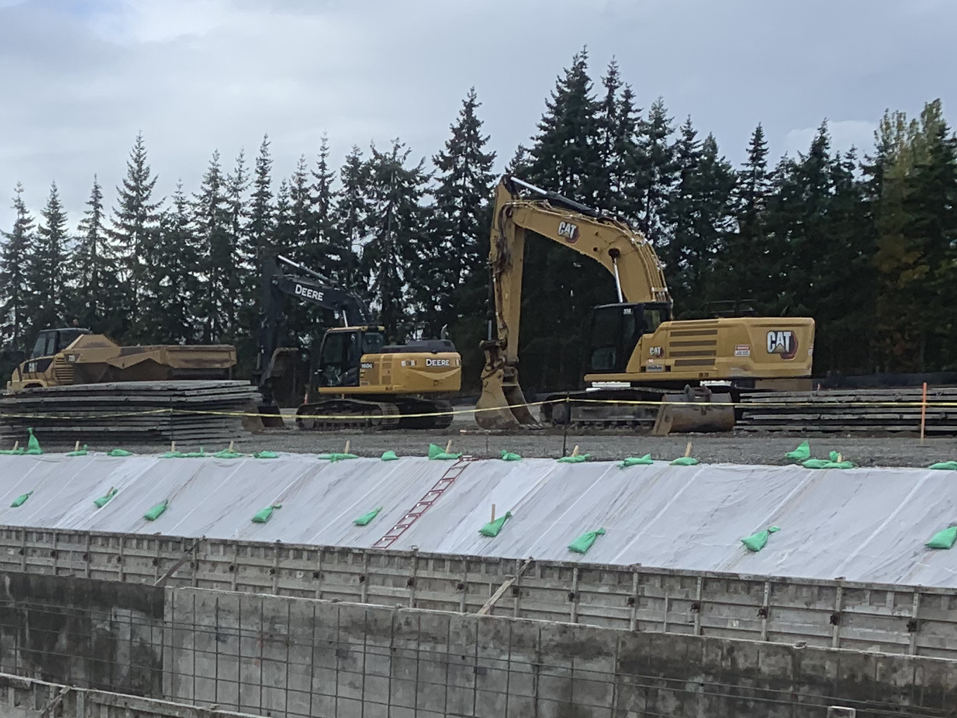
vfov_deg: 18.1
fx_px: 2129
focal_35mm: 77
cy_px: 890
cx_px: -127
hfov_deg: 23.6
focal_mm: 4.25
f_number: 1.8
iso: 25
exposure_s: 1/1205
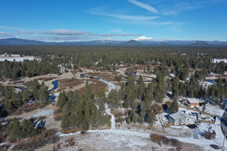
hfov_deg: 65.5
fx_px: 177
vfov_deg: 46.4
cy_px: 76
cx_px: 114
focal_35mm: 28
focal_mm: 10.26
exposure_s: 1/640
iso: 100
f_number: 6.3
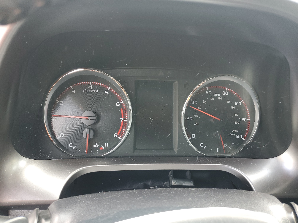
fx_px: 224
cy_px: 112
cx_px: 149
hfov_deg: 67.3
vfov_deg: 53.1
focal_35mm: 26
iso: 65
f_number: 1.5
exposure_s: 1/60.2
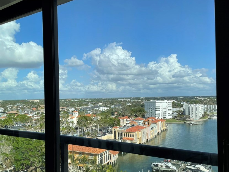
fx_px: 212
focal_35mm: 32
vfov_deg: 44.0
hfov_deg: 56.6
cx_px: 97
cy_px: 98
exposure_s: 1/1949
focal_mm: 4.2
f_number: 1.6
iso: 32
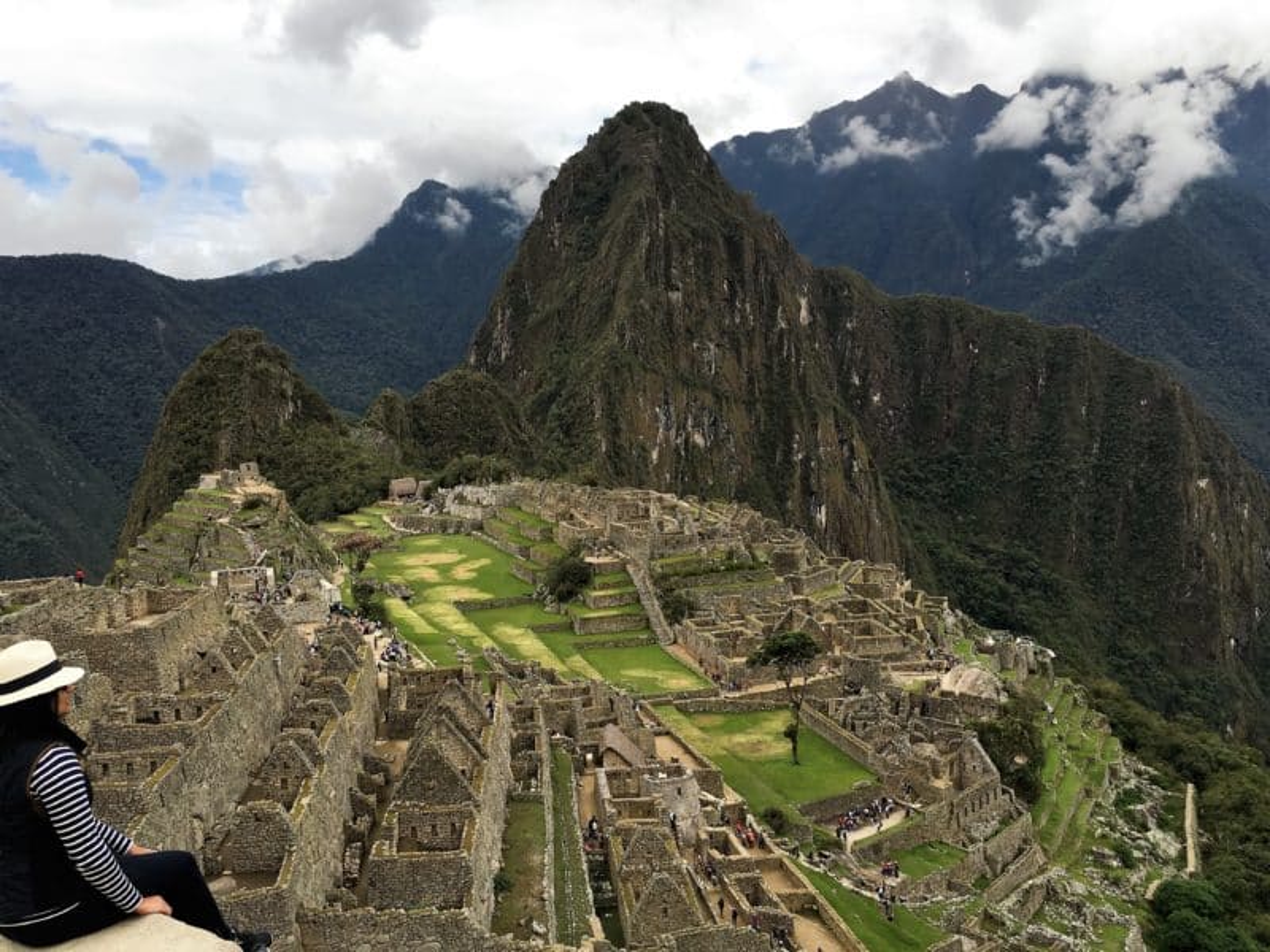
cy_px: 476
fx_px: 1064
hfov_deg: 61.7
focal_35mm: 29
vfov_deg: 48.2
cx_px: 635
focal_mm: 4.15
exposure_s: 1/999
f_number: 2.2
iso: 25
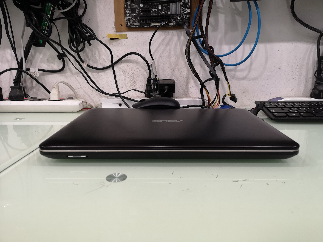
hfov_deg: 65.3
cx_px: 162
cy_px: 121
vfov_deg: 51.4
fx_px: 252
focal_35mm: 27
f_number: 1.8
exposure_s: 1/50
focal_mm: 3.95
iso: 160
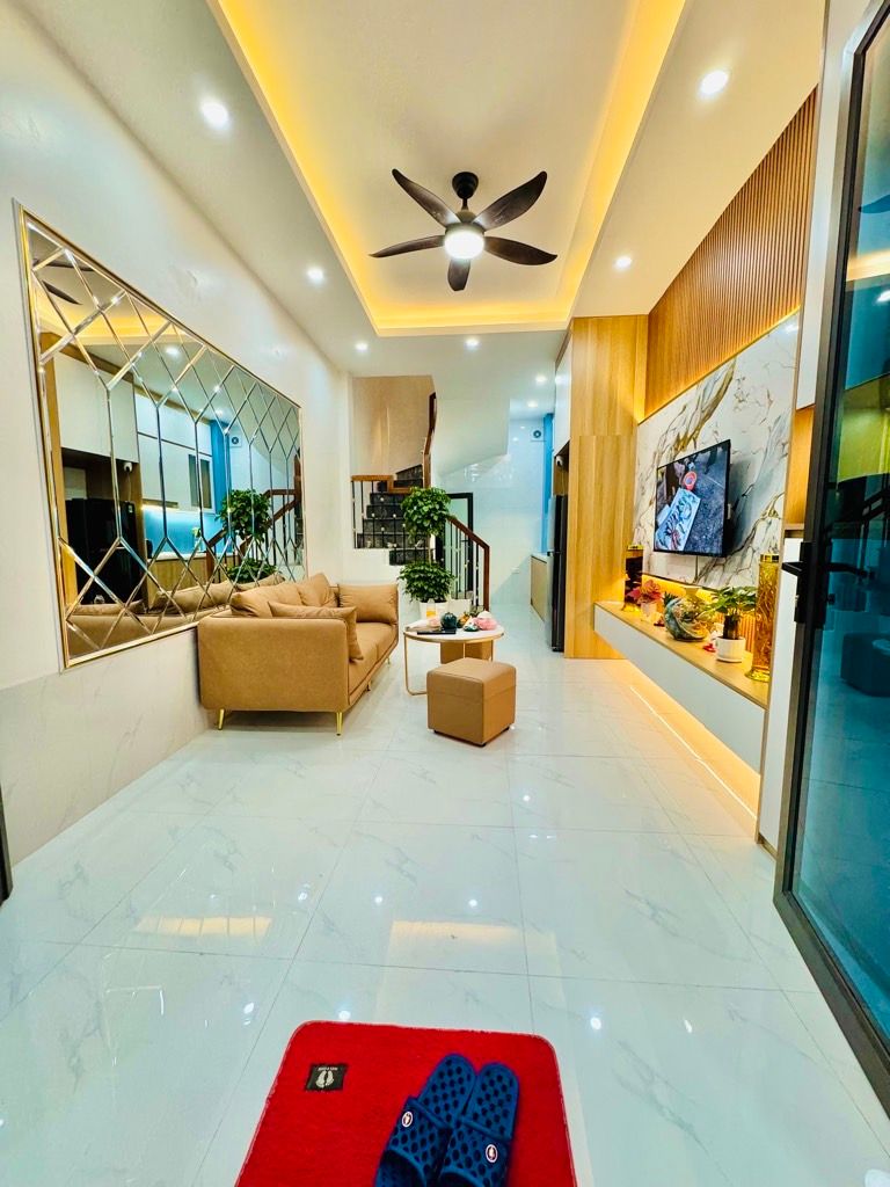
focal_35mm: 14
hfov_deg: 85.7
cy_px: 594
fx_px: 480
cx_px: 445
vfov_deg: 102.1
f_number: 2.2
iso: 160
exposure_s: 1/100
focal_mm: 2.22
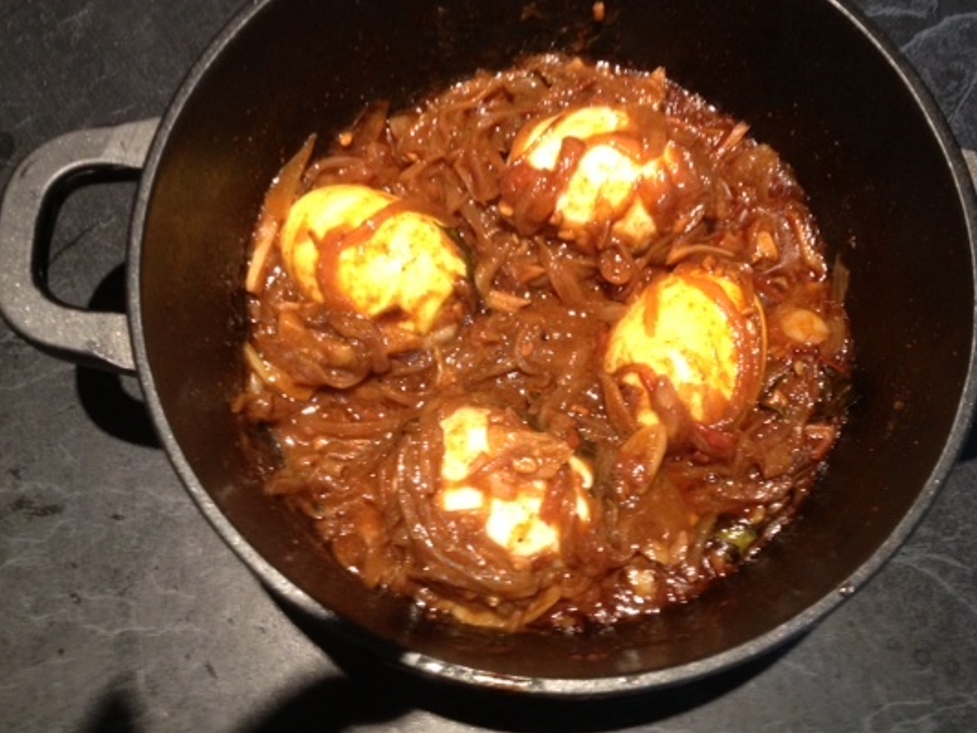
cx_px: 537
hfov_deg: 44.7
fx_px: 1186
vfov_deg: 34.3
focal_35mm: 42
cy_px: 308
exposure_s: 1/20
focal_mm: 4.28
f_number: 2.4
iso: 160
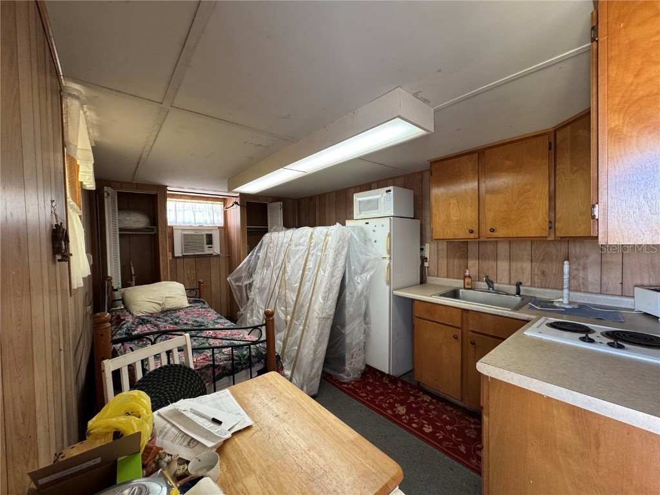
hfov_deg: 102.1
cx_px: 330
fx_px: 267
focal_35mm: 14
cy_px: 248
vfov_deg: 85.7
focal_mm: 2.22
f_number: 2.2
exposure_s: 1/60
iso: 200
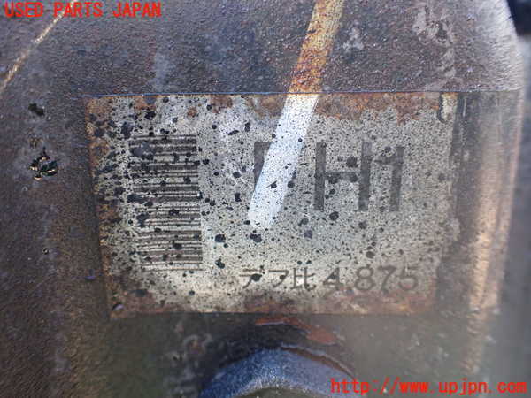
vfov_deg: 46.8
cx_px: 266
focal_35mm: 30
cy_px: 199
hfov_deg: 60.0
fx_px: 460
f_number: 2.3
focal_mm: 5.4
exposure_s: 1/125
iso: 400
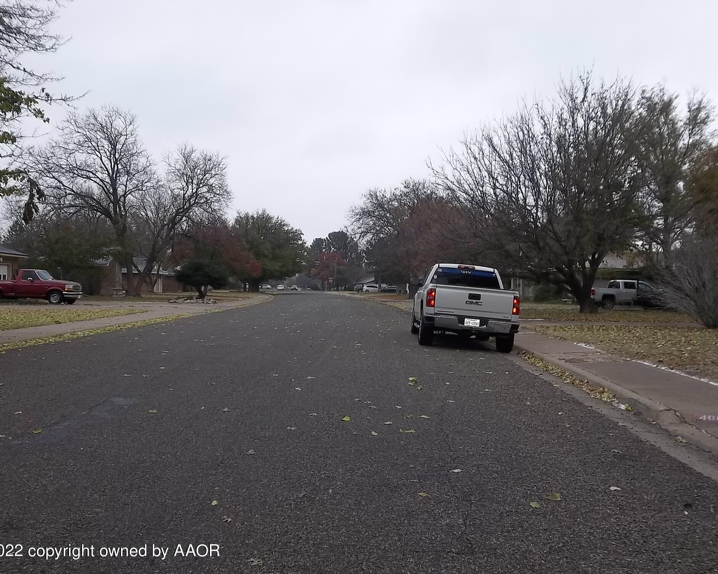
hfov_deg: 52.8
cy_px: 284
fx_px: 723
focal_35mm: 34
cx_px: 363
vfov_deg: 43.4
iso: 80
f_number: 3.7
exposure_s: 1/250
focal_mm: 5.7
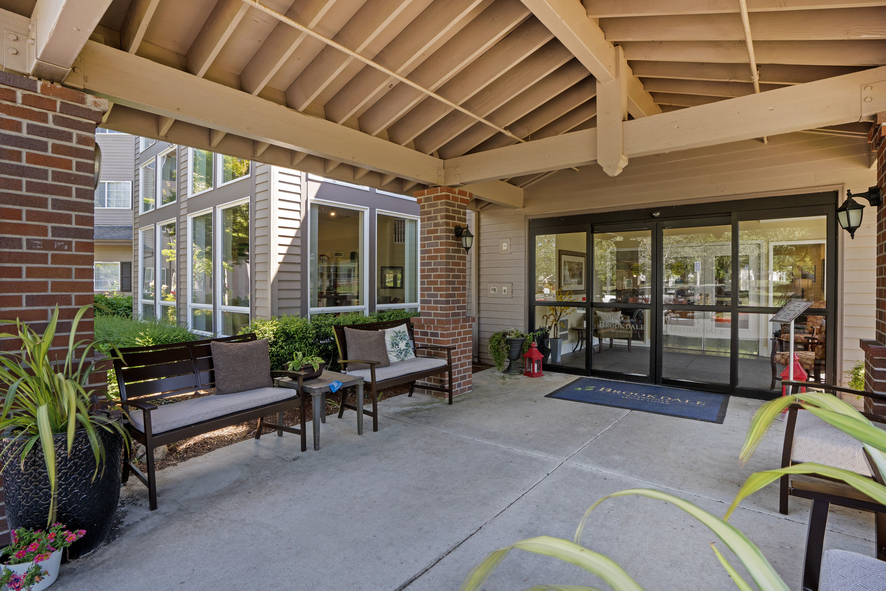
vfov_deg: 73.7
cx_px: 443
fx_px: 394
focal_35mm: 16
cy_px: 296
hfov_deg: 96.7
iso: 400
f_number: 10
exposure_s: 1/13
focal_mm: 16
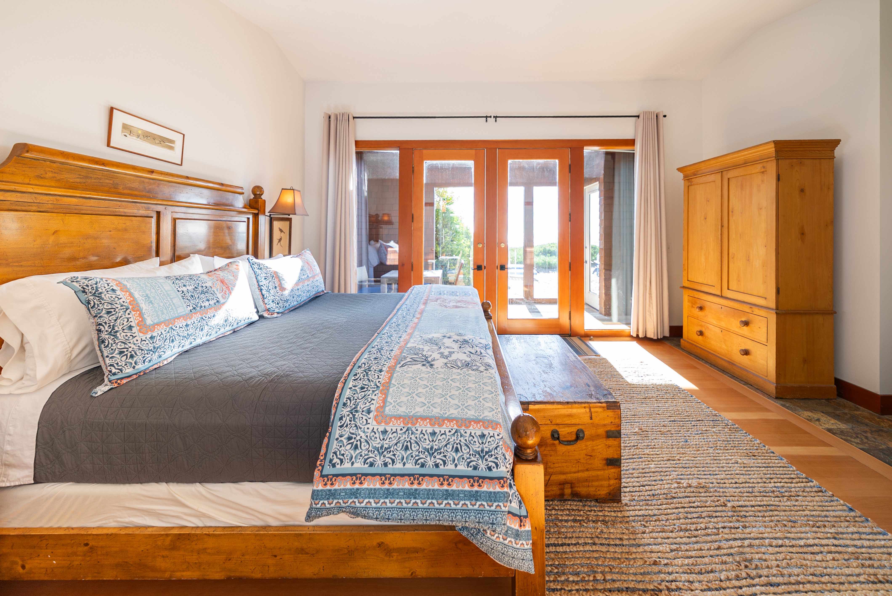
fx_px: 297
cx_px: 446
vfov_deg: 90.1
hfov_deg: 112.6
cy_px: 298
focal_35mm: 12
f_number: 2.8
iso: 80
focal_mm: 12
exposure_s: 1/60
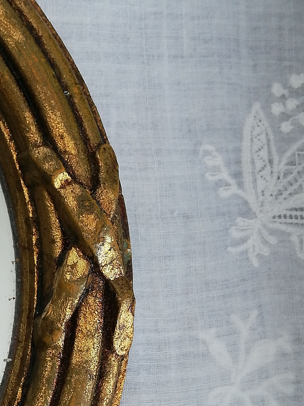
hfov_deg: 18.8
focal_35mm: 78
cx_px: 94
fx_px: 913
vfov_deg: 24.9
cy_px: 257
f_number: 2.2
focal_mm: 3.81
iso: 200
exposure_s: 1/50
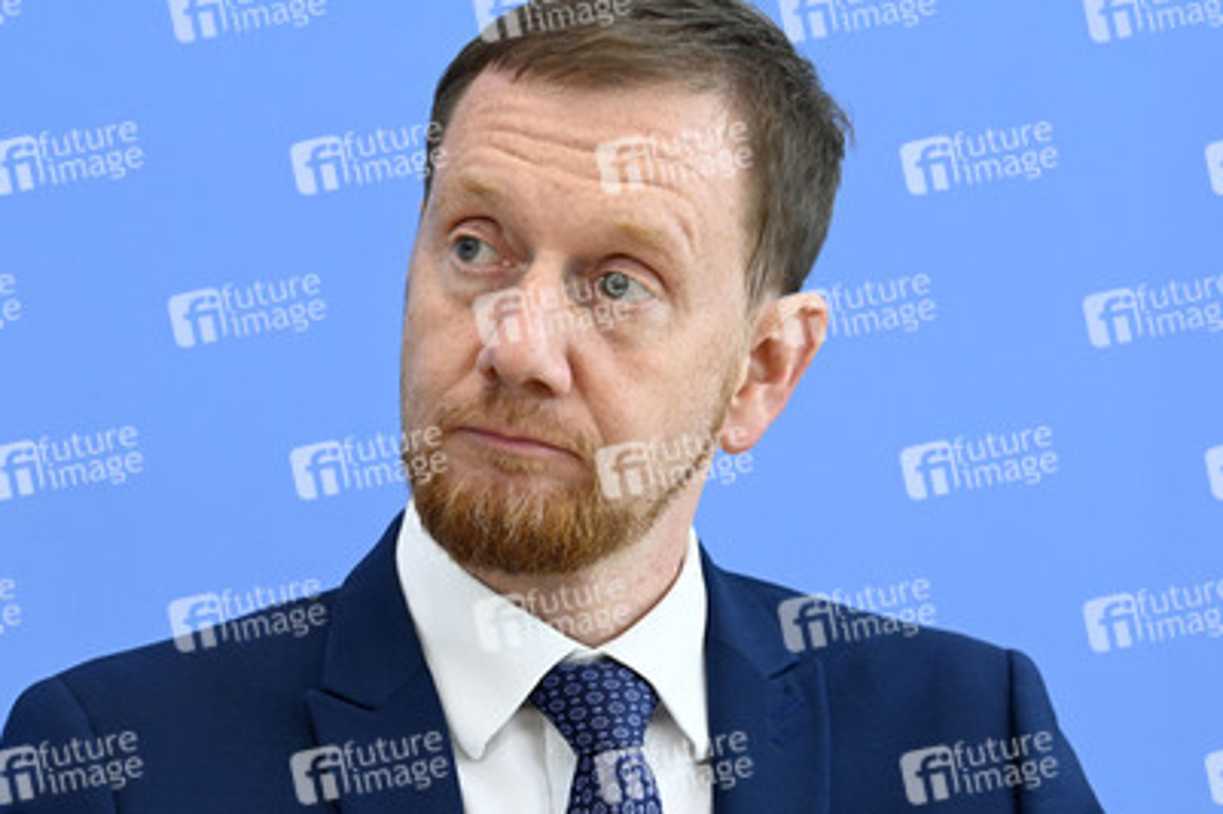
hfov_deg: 10.8
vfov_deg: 7.2
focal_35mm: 191
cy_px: 387
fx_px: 6486
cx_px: 593
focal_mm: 170
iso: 5000
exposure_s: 1/500
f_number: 7.1
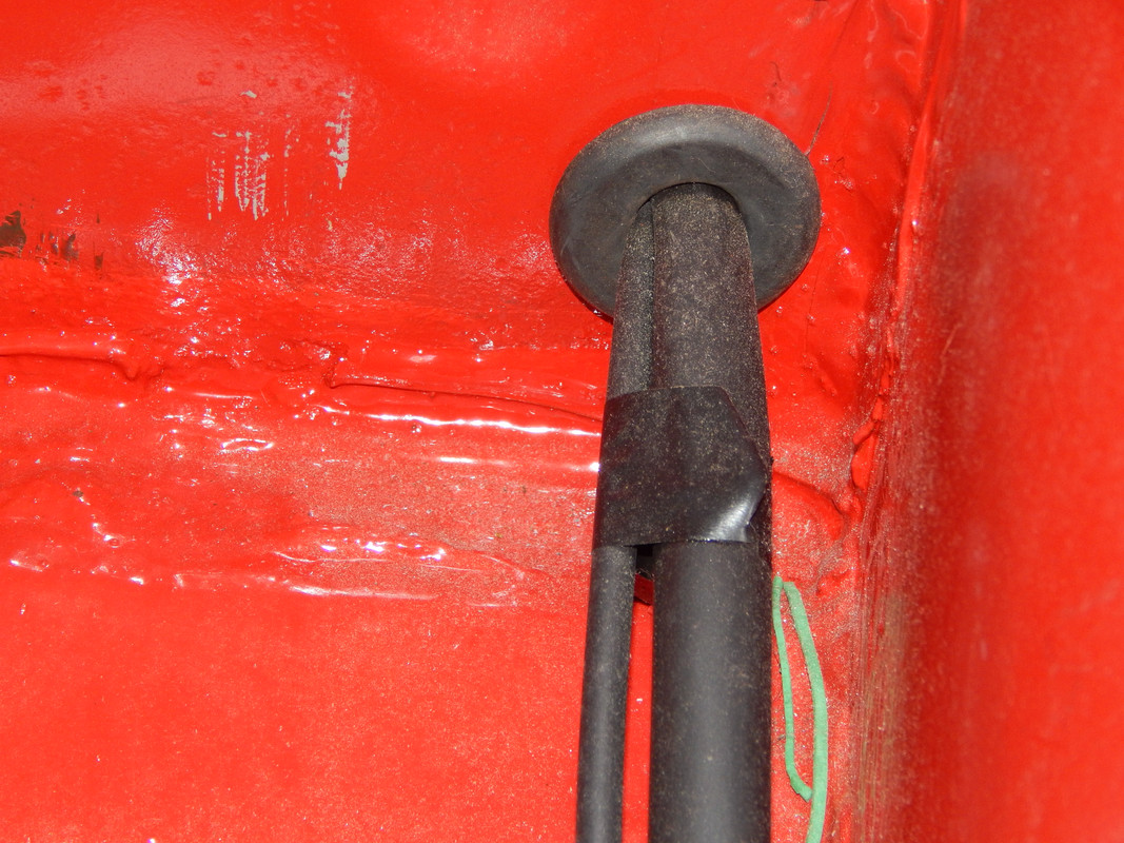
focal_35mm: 132
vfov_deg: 11.2
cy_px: 422
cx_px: 562
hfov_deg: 14.9
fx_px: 4286
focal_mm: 23.4
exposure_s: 1/30
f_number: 4.8
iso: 200
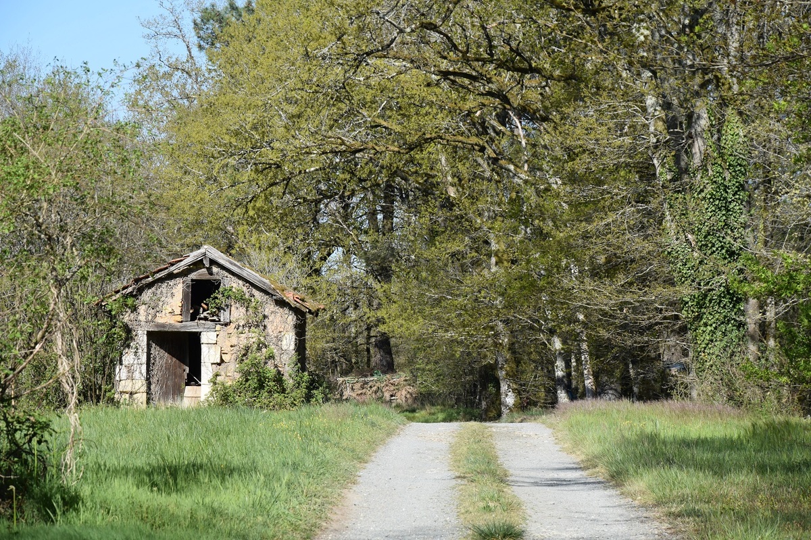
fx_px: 3548
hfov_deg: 13.0
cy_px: 270
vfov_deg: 8.7
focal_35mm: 158
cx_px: 406
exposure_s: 1/320
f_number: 9
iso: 200
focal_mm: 105
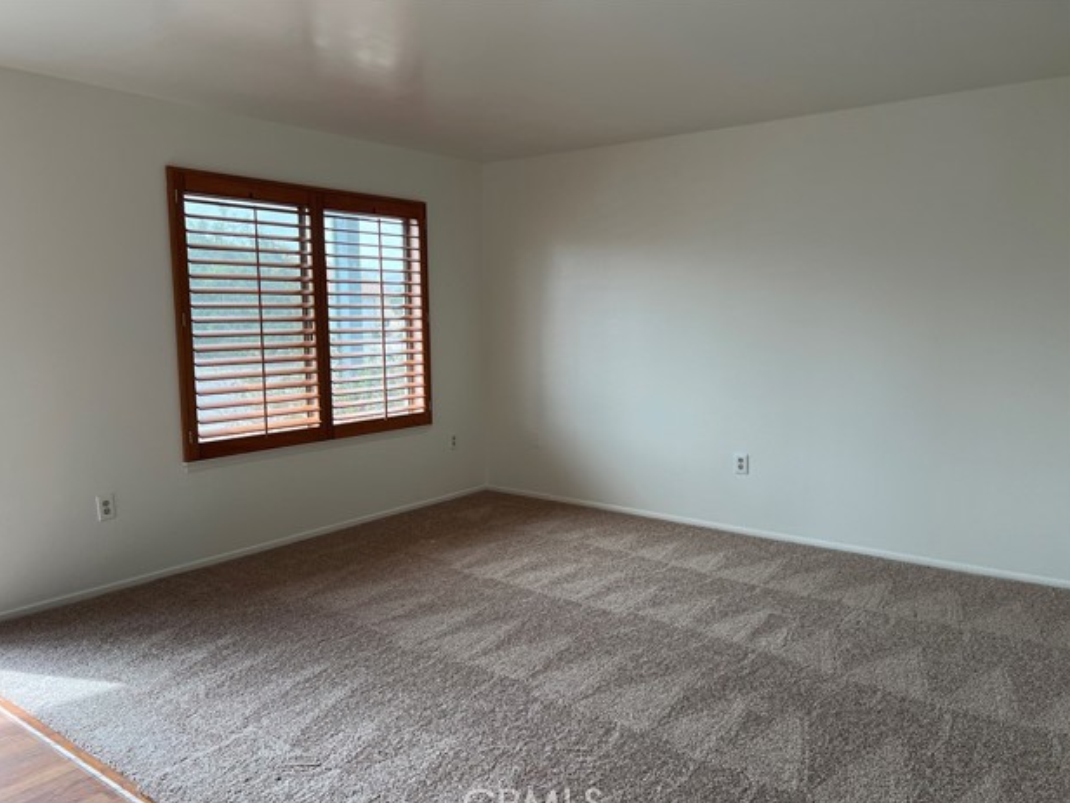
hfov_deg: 65.3
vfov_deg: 51.3
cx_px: 525
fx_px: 835
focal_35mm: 27
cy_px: 412
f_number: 1.5
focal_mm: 5.7
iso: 50
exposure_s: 1/410
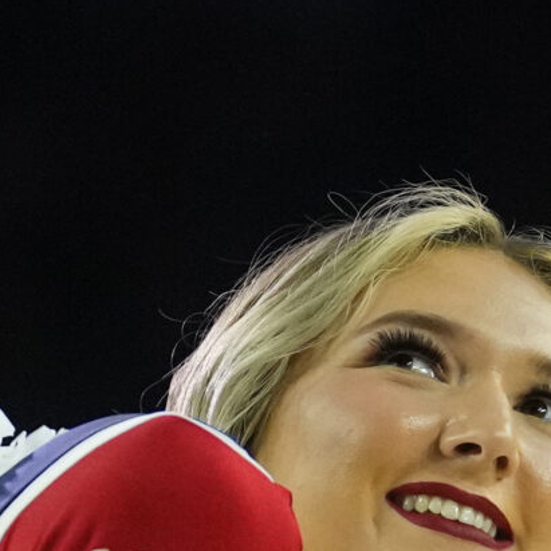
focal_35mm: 1587
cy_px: 754
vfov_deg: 1.1
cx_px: 741
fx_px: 28580
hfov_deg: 1.1
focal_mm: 200
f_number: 2.8
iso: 4000
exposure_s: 1/2000
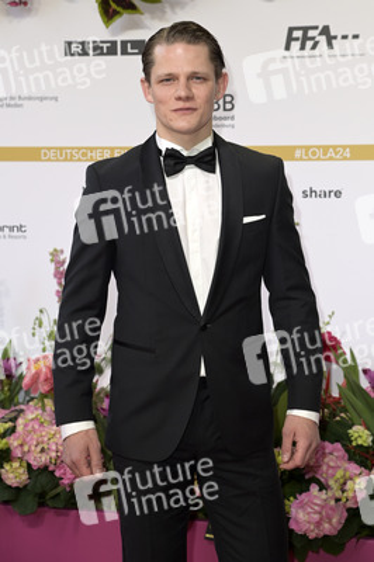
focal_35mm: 85
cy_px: 281
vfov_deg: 23.9
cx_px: 187
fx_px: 1327
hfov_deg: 16.0
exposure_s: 1/250
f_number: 5.6
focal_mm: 85
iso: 640
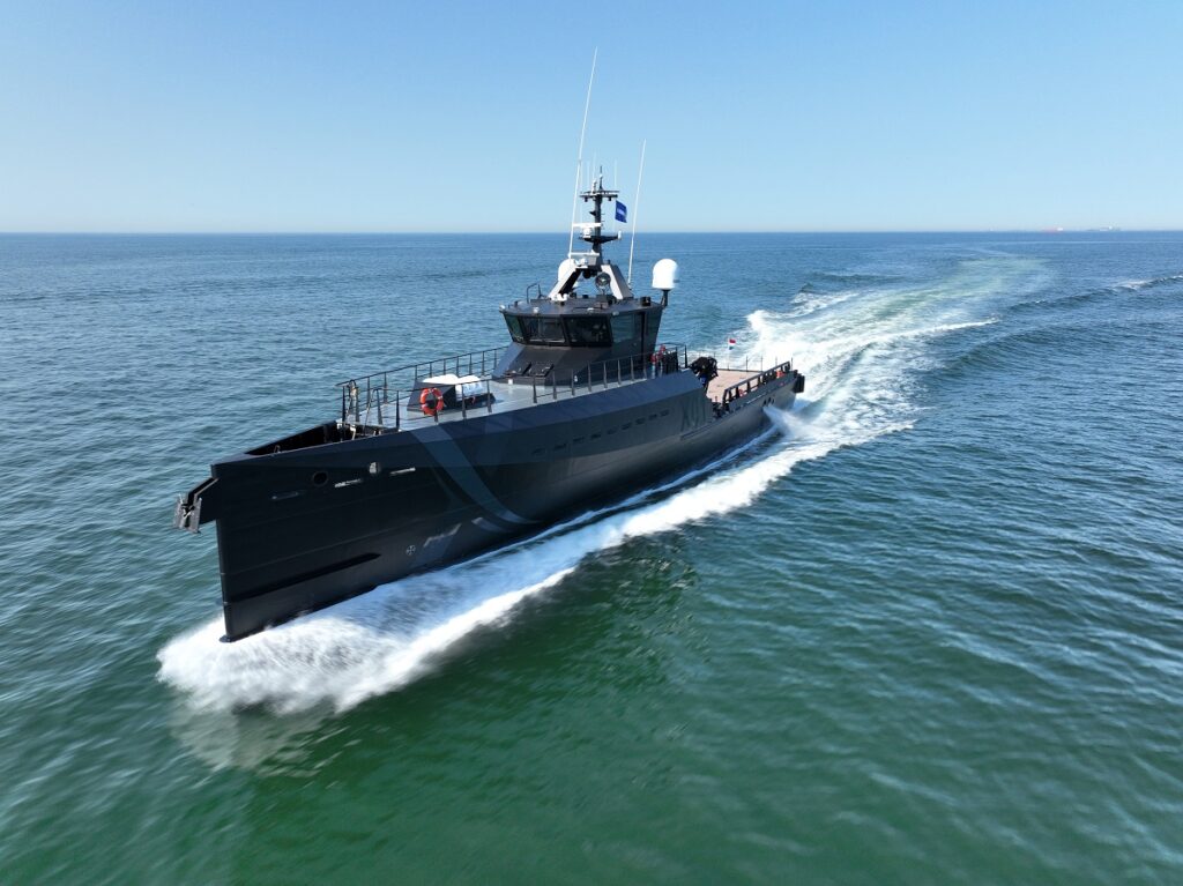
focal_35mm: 24
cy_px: 443
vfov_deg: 56.8
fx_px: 820
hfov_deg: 71.6
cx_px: 592
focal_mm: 12.29
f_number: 2.8
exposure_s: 1/50
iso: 150
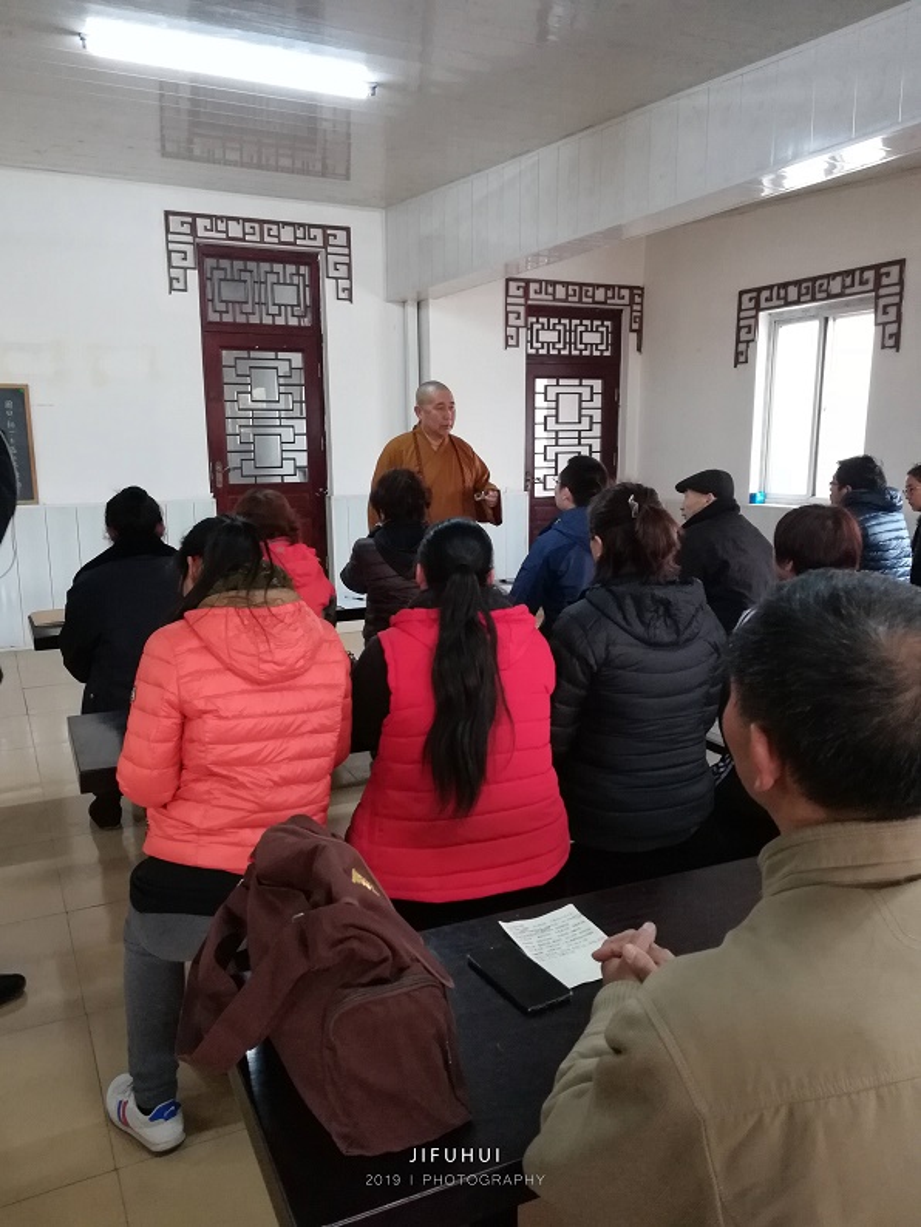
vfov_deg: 67.3
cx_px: 460
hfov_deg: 53.1
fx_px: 922
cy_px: 614
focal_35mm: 26
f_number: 2.2
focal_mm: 3.83
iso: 500
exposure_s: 1/25
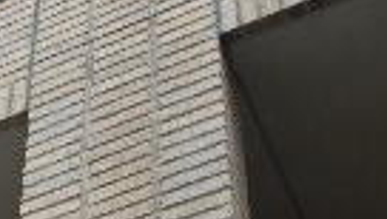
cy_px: 358
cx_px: 11
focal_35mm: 128
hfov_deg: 16.4
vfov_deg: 9.2
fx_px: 1316
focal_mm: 4.5
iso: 125
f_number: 3.7
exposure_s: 1/60
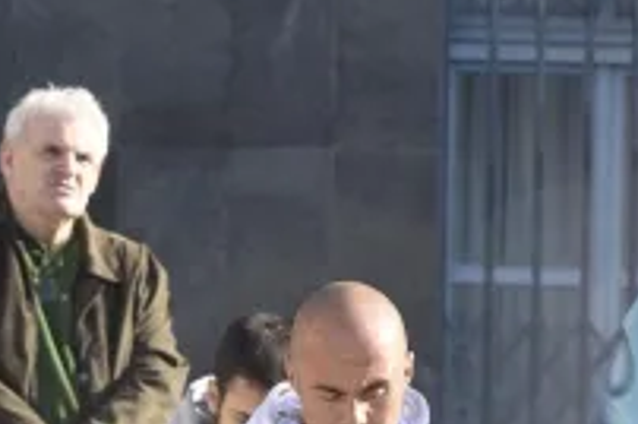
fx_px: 13341
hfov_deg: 2.7
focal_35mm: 754
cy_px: 446
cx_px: -63
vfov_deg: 1.8
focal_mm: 200
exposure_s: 1/320
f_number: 11
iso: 320
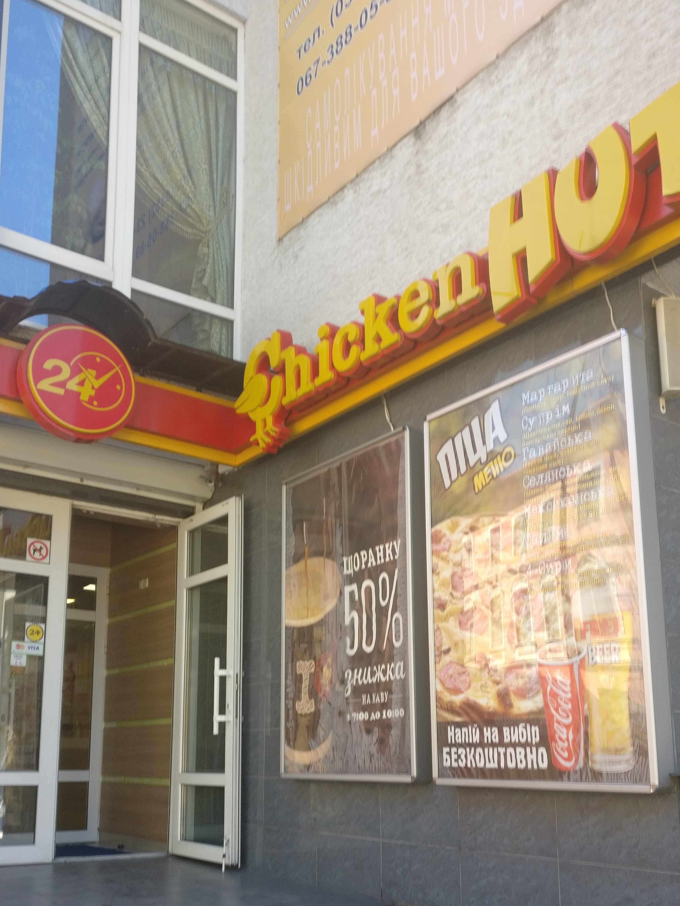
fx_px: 943
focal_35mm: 36
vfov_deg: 50.8
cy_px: 571
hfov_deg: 39.7
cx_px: 354
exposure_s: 1/123
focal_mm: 4.26
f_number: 2
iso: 100
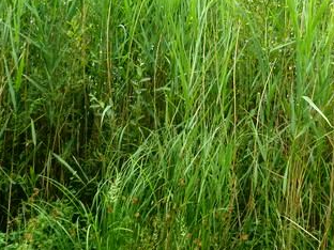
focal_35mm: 82
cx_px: 218
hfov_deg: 23.7
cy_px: 3
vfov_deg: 17.6
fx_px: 791
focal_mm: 5.8
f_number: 3
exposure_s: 1/500
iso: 250
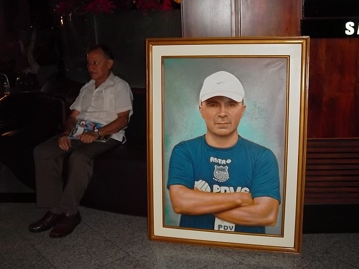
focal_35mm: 44
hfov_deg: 42.9
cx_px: 180
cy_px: 134
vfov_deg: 32.9
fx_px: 456
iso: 320
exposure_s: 1/52
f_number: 4.5
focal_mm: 7.8
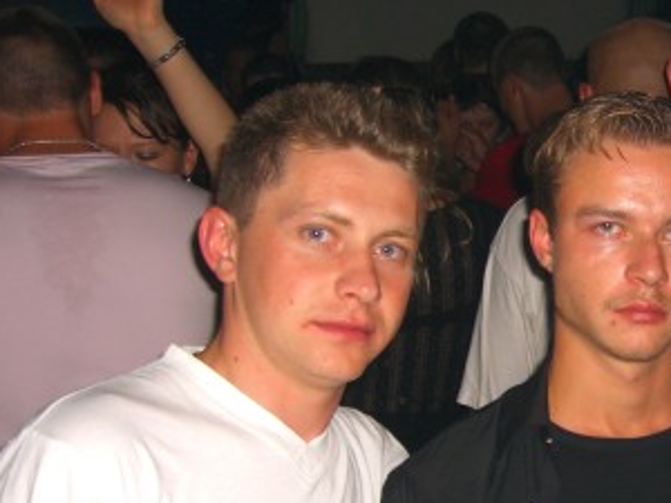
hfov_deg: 24.8
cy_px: 389
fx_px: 1473
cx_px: 624
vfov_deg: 19.2
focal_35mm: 76
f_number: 2.8
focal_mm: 7.9
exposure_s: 1/60
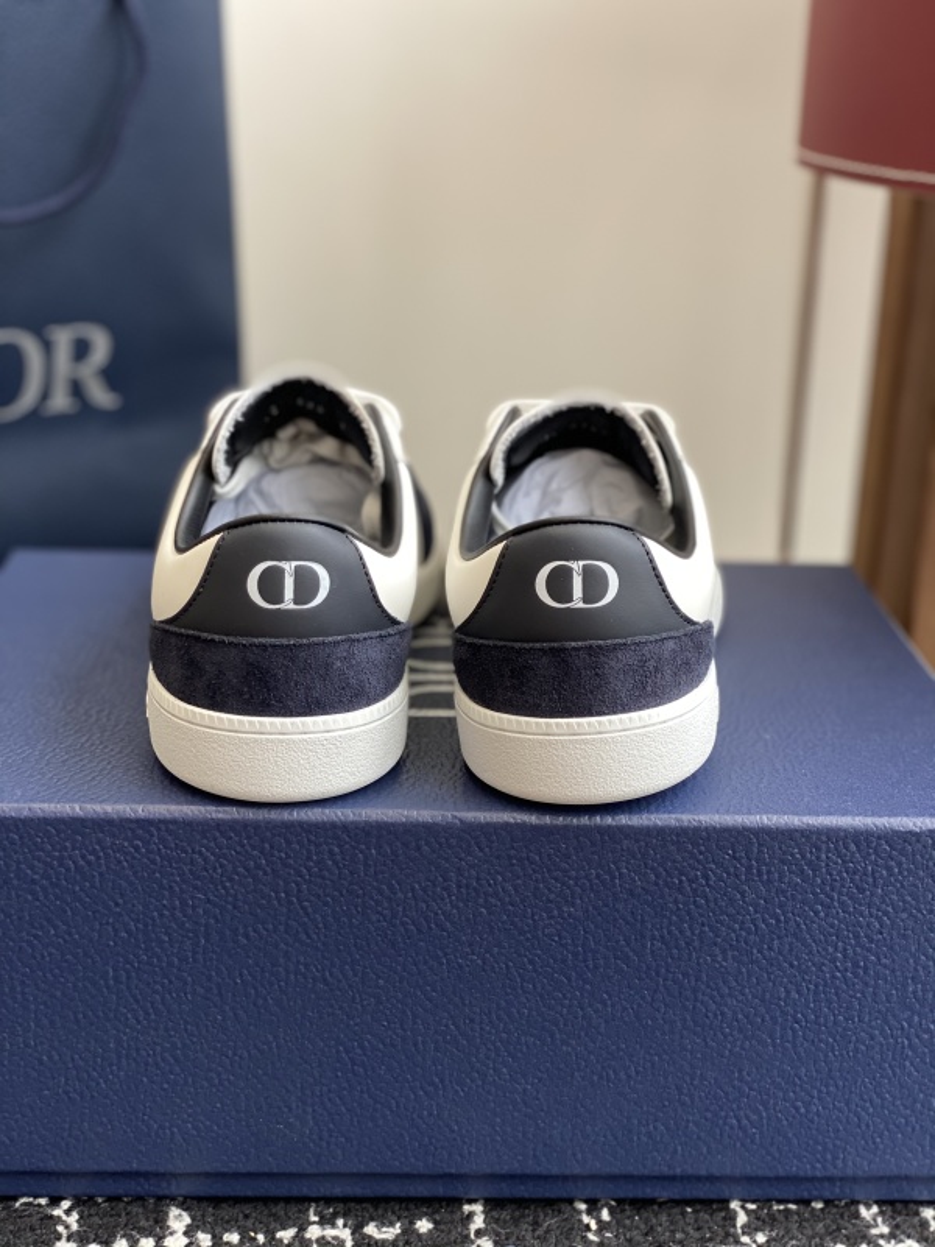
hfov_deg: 28.0
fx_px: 1873
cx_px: 468
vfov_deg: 36.8
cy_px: 624
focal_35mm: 52
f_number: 2
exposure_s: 1/122
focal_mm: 6
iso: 32
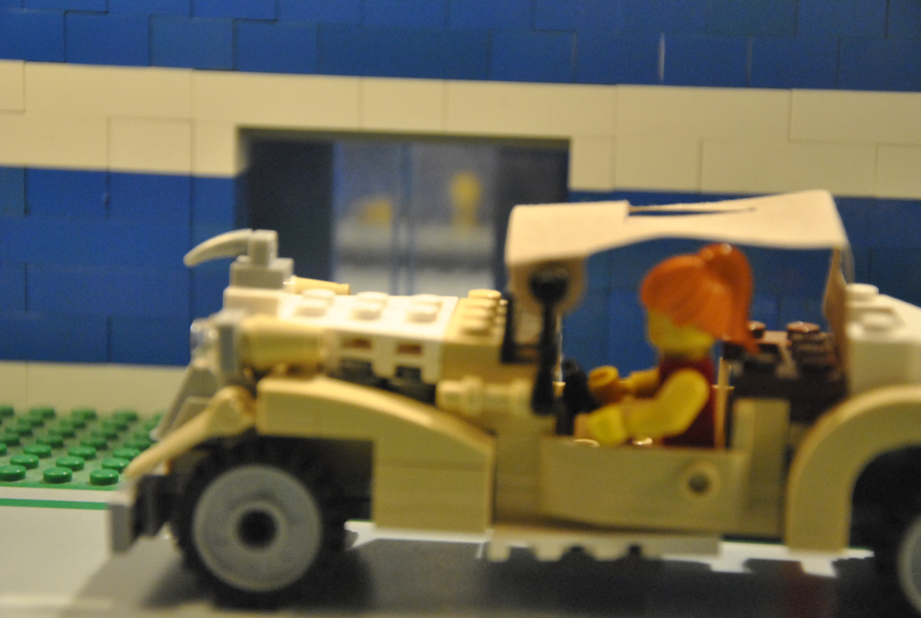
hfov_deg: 21.9
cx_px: 460
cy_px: 309
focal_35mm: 93
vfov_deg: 14.8
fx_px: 2384
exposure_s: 1/25
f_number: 5.3
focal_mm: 62
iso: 1600
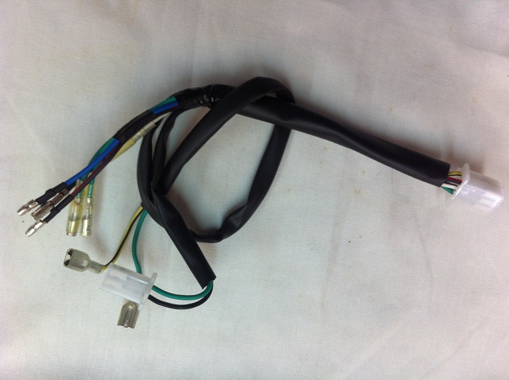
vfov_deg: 40.6
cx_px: 254
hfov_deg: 52.7
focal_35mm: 35
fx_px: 514
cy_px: 190
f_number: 2.8
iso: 100
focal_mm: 3.85
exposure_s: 1/15
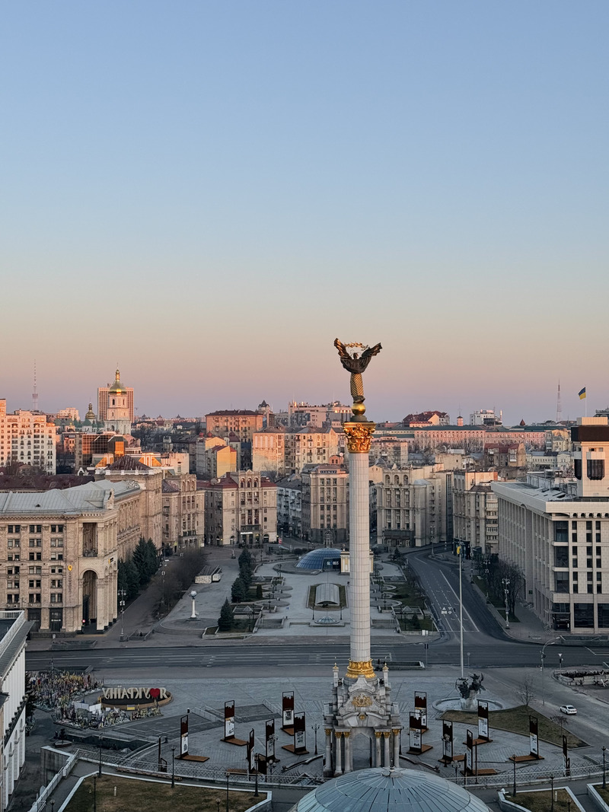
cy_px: 406
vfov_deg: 39.7
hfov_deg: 30.3
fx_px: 1126
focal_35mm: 48
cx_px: 304
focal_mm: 6.76
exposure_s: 1/523
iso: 64
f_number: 1.78
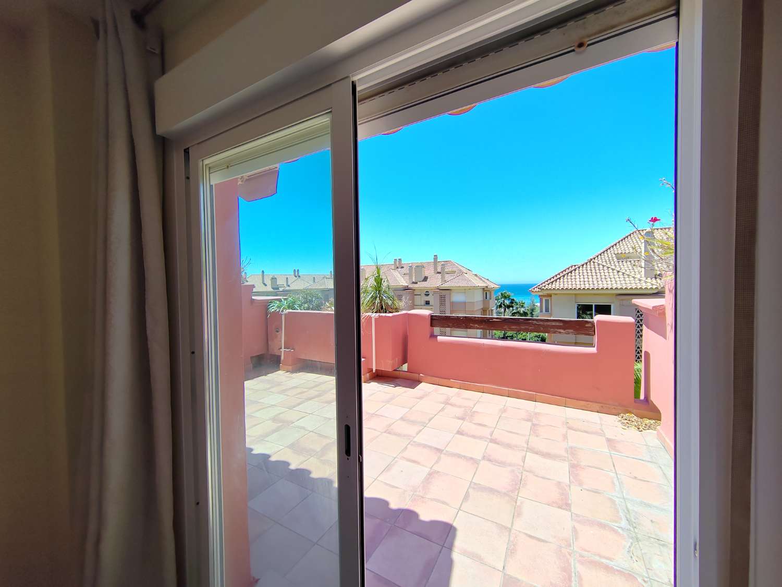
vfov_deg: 89.9
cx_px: 391
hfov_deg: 106.2
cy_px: 294
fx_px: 294
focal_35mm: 13
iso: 100
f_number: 2.2
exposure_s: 1/540
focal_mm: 2.16
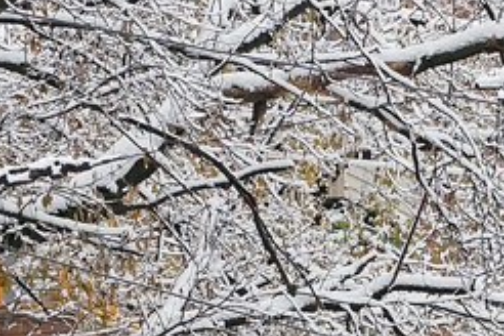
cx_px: 666
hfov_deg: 4.0
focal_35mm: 513
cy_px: 809
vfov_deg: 2.7
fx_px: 7181
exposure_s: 1/500
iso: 400
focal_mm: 70
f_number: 5.6
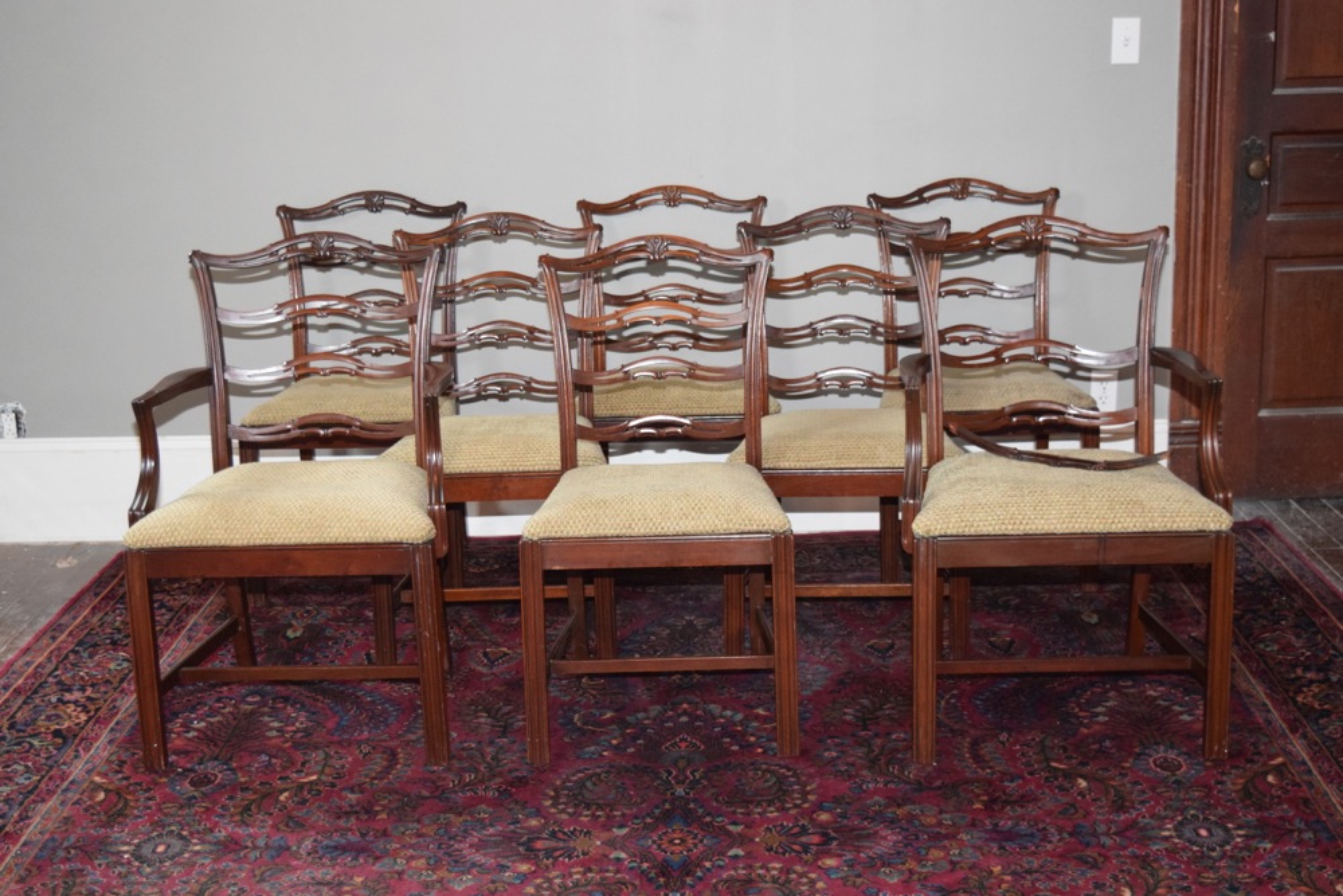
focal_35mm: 52
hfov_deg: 37.8
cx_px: 672
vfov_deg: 25.8
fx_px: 1959
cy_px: 448
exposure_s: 1/60
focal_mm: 35
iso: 2500
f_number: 4.5
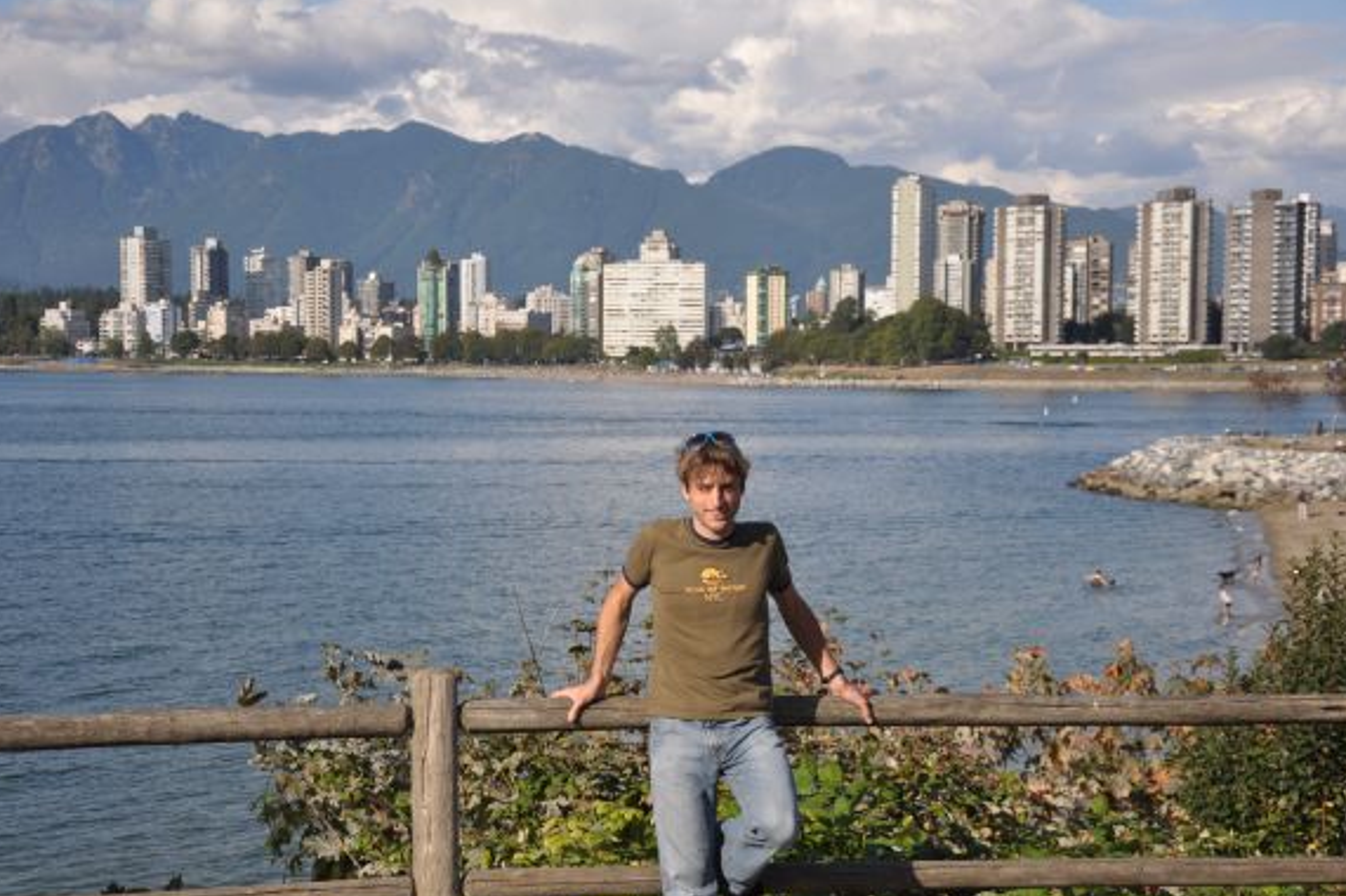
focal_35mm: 63
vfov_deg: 21.5
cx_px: 669
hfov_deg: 31.9
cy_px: 452
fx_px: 2354
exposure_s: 1/1250
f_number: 4.5
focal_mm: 40
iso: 200
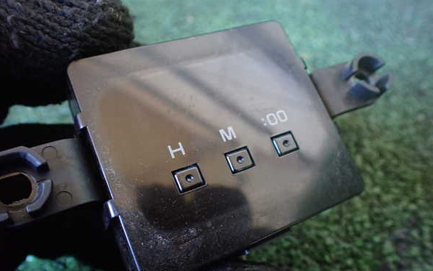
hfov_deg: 59.6
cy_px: 141
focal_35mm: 32
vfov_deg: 39.5
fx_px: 378
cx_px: 216
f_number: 2.3
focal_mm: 5.4
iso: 800
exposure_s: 1/30
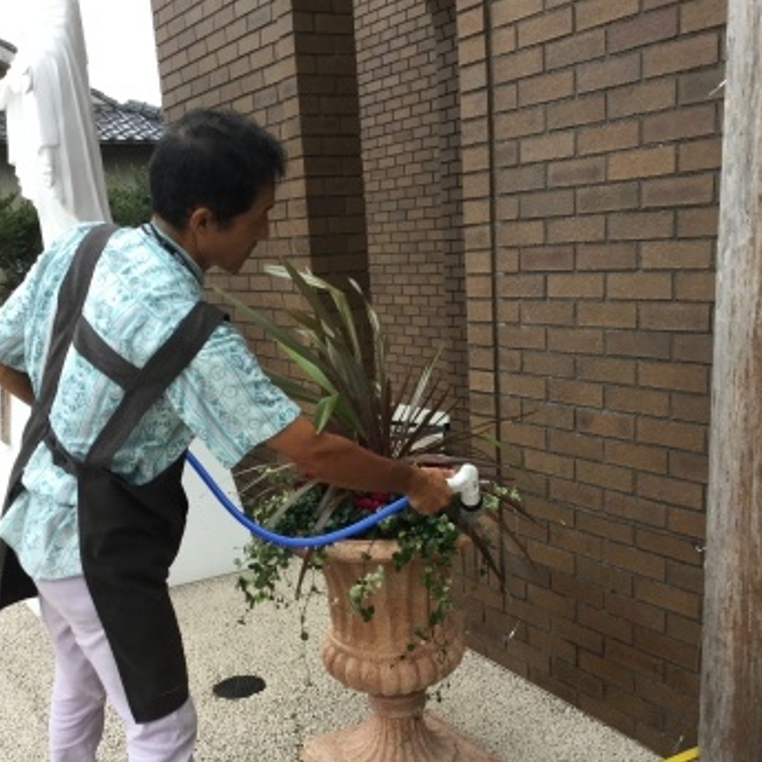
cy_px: 521
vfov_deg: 42.1
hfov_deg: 42.8
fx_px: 971
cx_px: 364
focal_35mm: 39
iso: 25
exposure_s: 1/40
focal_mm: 3.3
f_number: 2.4
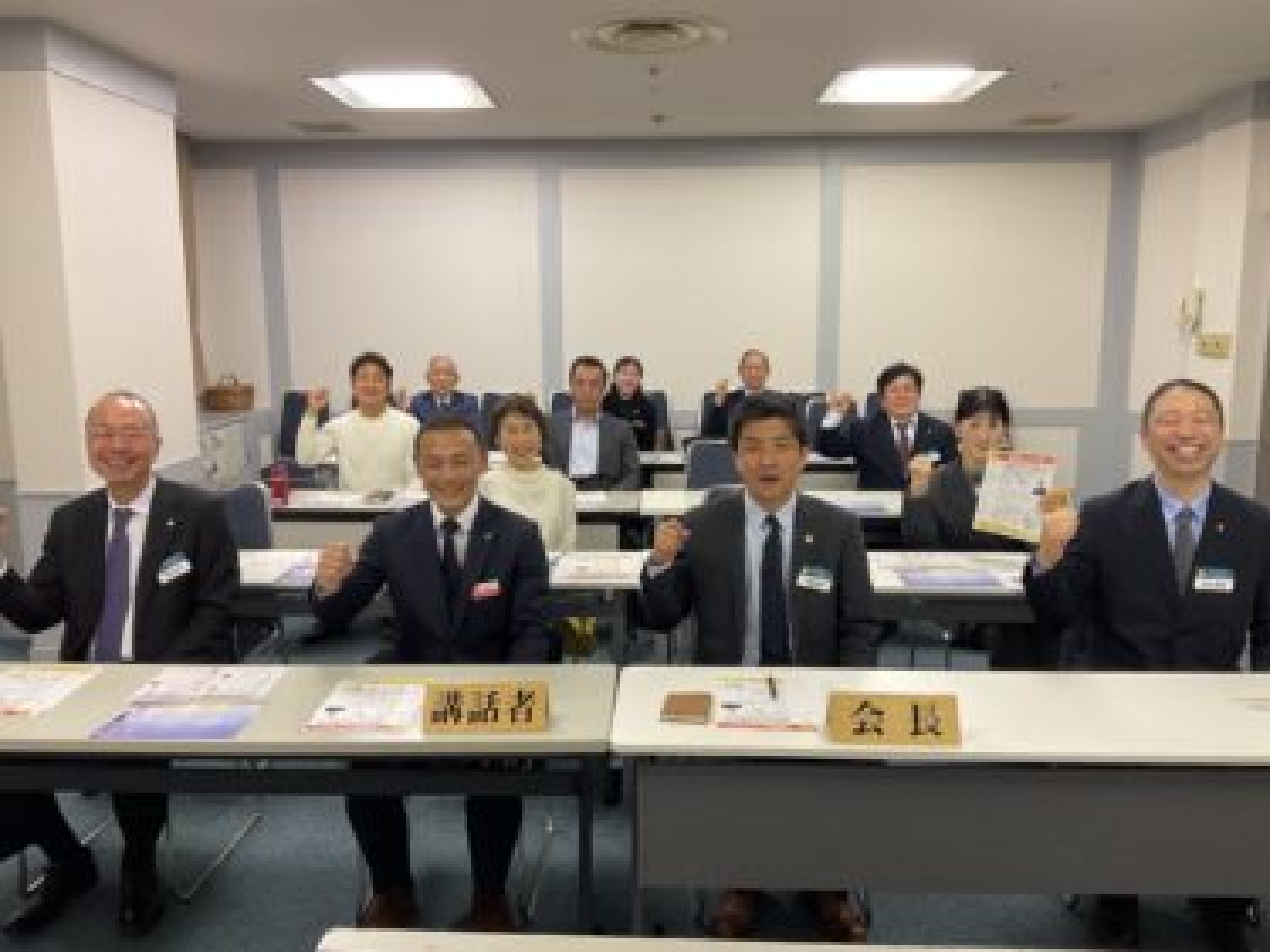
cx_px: 635
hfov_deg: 61.7
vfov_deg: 48.2
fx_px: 1064
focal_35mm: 29
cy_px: 476
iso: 50
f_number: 1.8
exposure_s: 1/50
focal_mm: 3
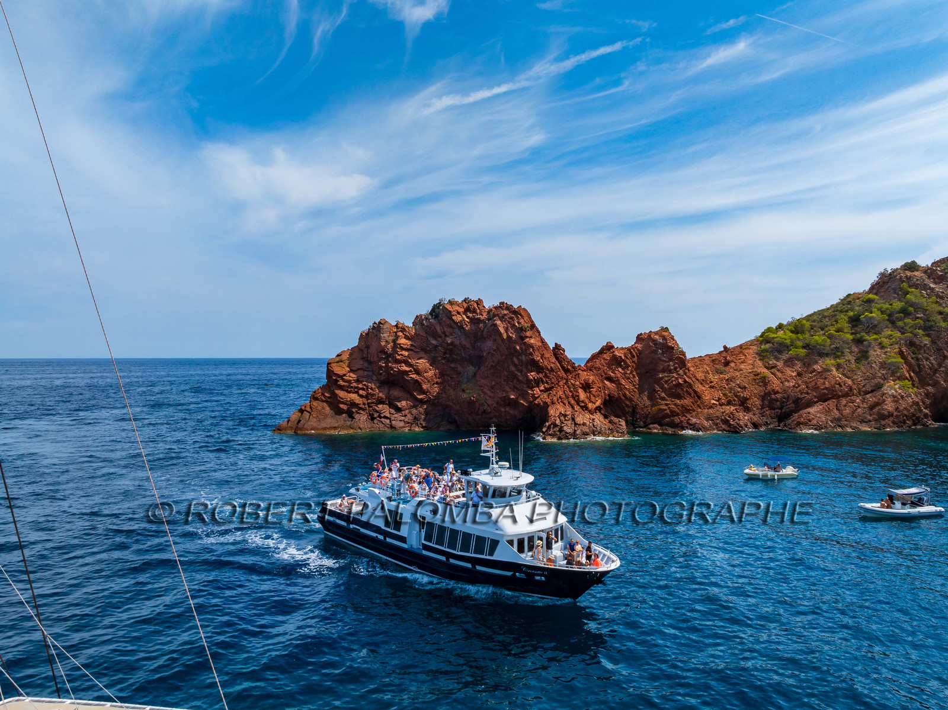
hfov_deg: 71.6
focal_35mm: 24
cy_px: 355
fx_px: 657
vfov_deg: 56.8
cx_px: 474
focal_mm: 12.3
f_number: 11
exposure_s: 1/240
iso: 100
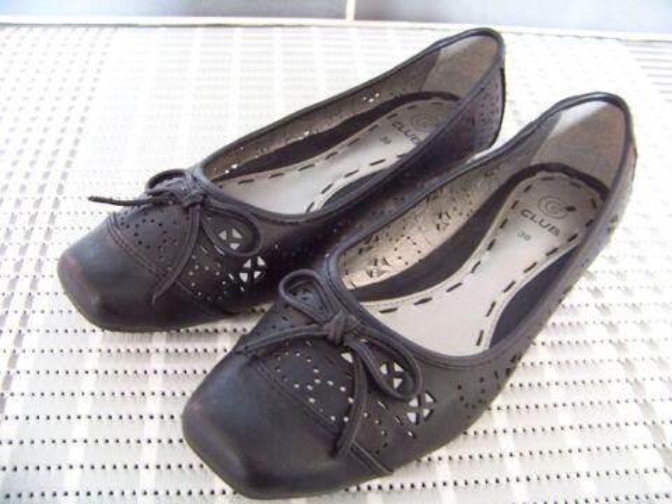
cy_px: 252
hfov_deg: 51.4
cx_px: 336
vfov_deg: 39.7
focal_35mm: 36
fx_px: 699
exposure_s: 1/4
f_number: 2.8
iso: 400
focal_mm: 5.85
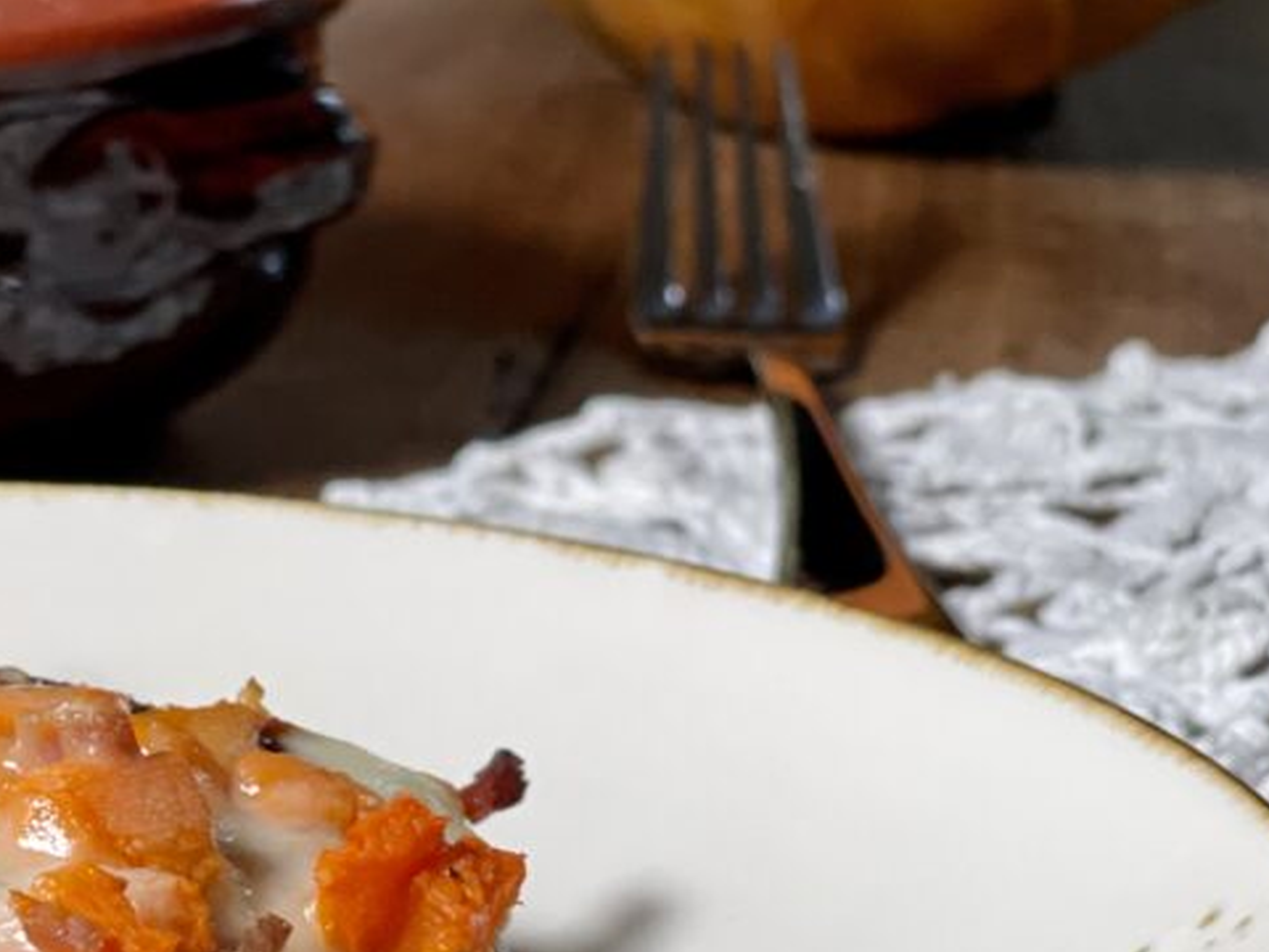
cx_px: 71
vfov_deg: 11.5
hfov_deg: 15.2
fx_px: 4692
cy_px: 777
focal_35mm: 128
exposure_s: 1/121
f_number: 2.2
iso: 200
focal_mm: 7.5
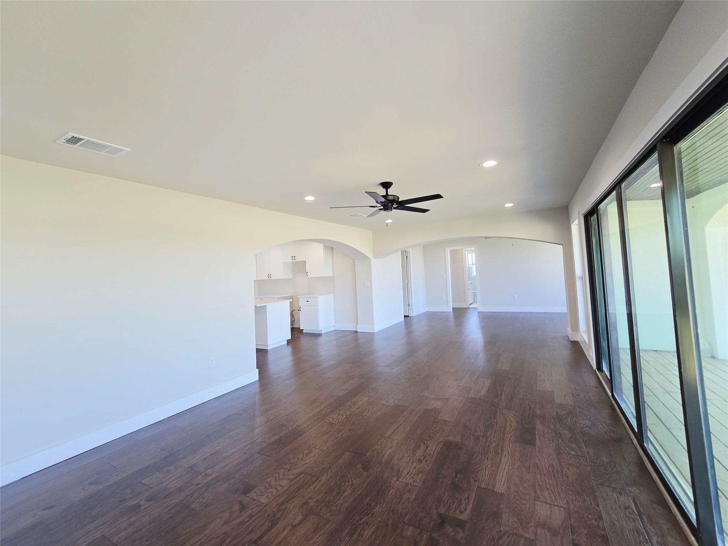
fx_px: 273
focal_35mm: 13
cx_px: 364
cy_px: 273
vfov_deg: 89.9
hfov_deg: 106.2
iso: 64
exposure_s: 1/60
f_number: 2.2
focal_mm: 2.2
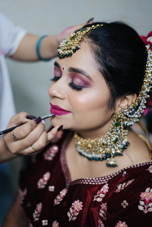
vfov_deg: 39.6
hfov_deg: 27.0
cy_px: 114
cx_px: 76
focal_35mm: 50
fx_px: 317
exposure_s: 1/125
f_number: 1.8
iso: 500
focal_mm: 50
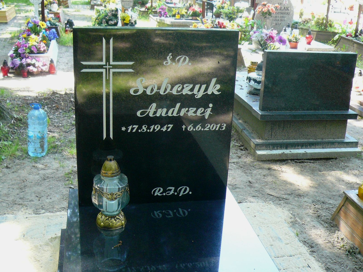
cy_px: 136
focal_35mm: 44
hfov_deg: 42.9
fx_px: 461
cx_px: 182
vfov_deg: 32.9
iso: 100
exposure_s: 1/40
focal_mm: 4.7
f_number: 2.8
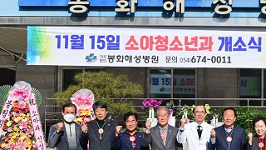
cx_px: 225
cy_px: 103
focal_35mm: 65
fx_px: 458
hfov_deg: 31.2
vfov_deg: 18.5
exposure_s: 1/250
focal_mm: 31
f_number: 13
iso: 250
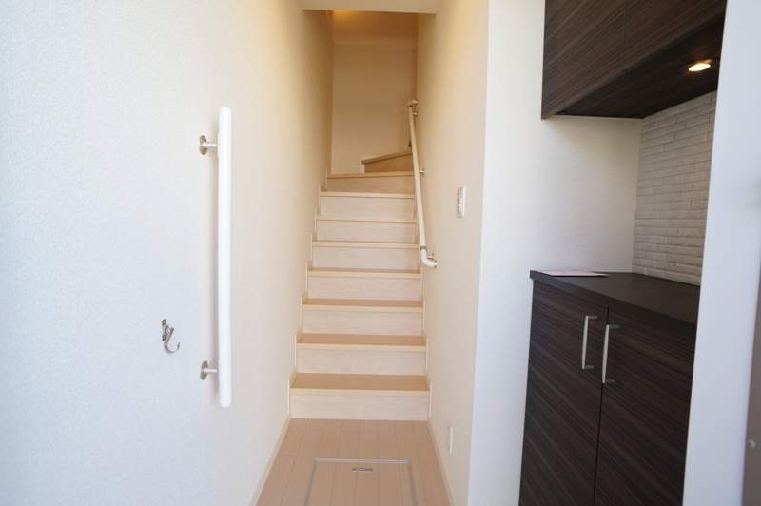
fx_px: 507
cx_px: 380
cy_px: 253
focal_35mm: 24
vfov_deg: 53.1
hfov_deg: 73.8
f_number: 5.6
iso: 400
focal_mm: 16
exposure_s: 1/60
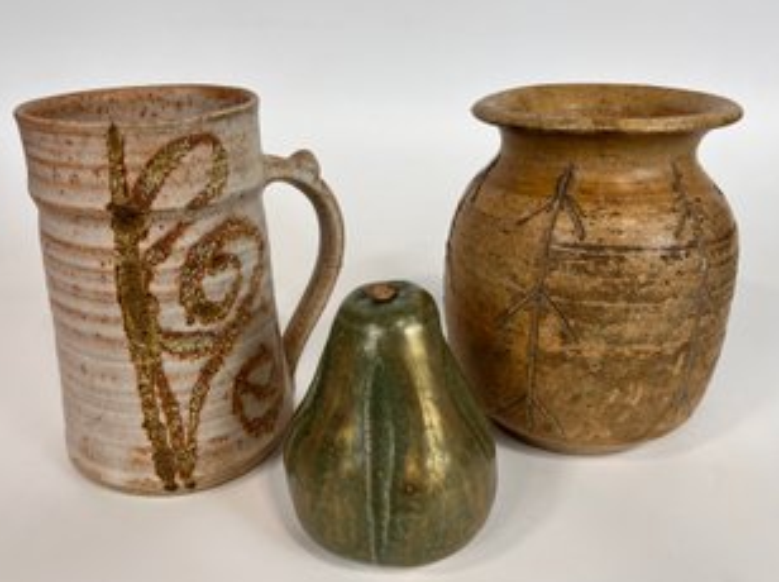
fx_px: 652
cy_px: 277
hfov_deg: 61.6
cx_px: 353
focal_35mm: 29
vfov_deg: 48.1
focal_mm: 5.7
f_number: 1.5
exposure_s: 1/120
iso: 40
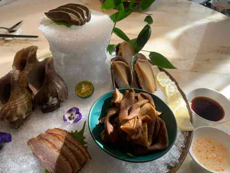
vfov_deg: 46.7
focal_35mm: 30
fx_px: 199
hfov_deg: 60.0
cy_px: 97
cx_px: 113
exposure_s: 1/121
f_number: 1.8
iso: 50
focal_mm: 4.25
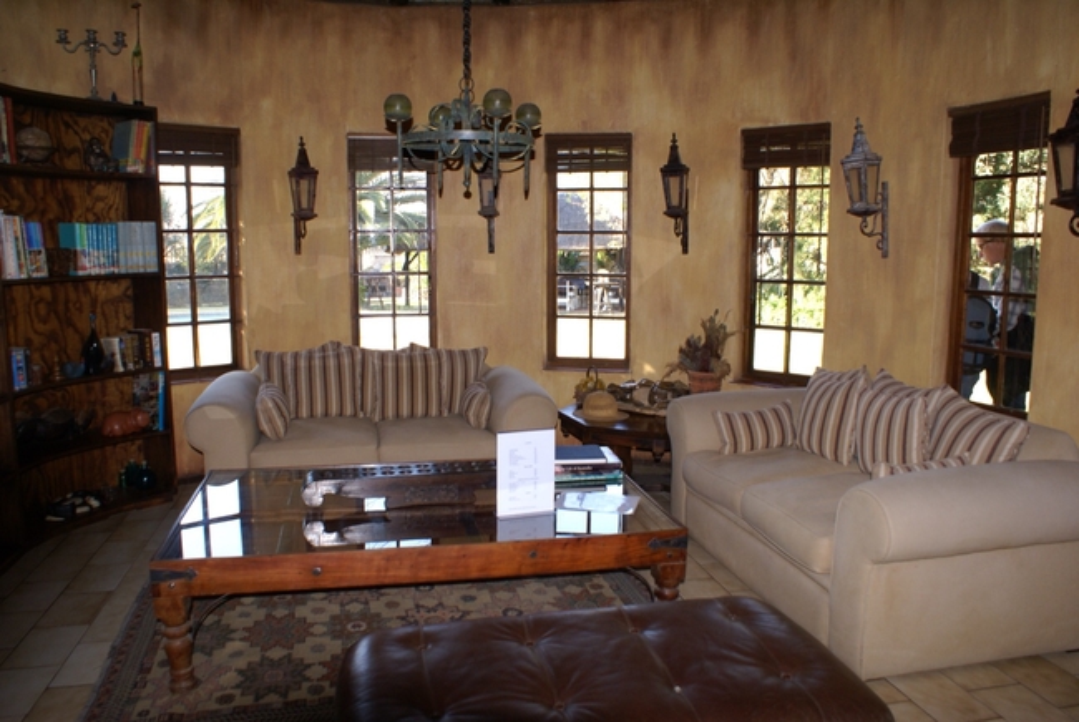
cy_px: 361
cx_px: 540
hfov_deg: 67.3
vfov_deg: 48.0
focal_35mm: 27
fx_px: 810
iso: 400
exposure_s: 1/60
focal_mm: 18
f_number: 5.6
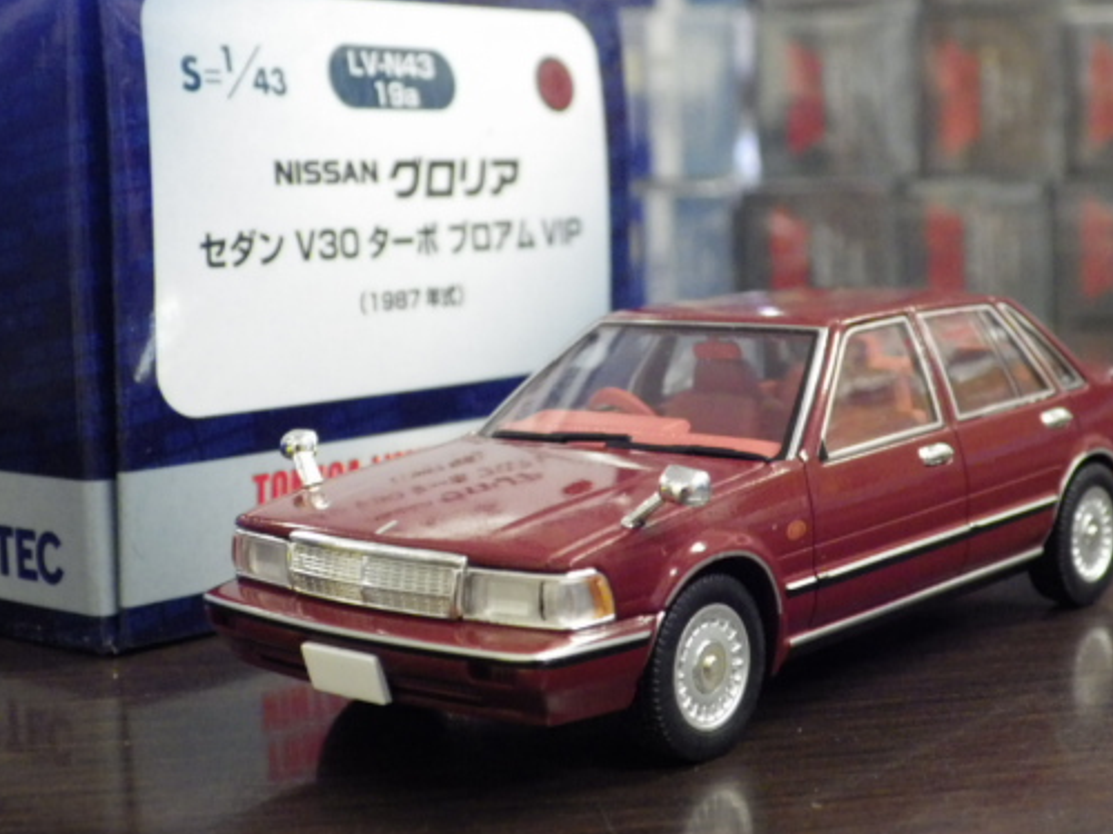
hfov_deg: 30.3
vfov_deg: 22.9
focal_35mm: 64
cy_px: 351
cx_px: 554
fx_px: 2058
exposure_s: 1/30
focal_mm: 9
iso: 800
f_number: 3.8
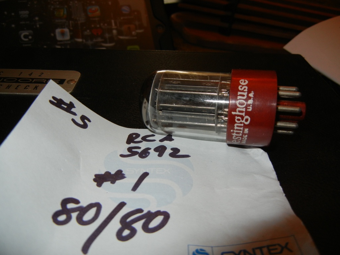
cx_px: 170
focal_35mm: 30
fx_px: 295
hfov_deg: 60.0
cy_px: 128
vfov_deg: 46.8
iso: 200
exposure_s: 1/30
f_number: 7
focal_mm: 5.4
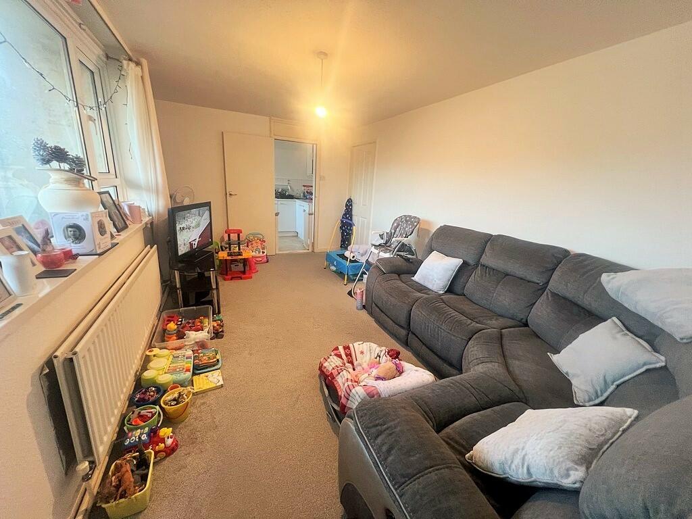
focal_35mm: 13
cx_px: 346
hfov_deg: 106.2
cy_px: 260
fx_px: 260
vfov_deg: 89.9
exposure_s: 1/60
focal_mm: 1.57
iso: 320
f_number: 1.8
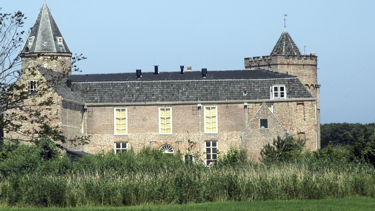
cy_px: 100
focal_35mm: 174
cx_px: 160
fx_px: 1730
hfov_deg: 12.4
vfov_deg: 7.0
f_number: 11
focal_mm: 70
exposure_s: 1/500
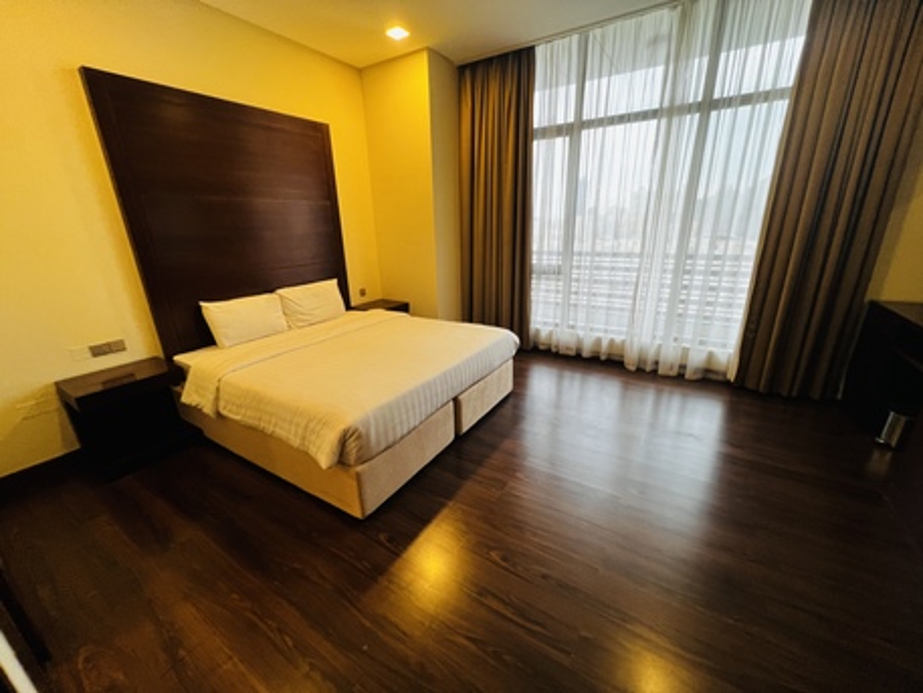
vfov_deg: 89.9
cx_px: 462
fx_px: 347
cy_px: 346
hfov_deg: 106.2
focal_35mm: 13
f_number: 1.8
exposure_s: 1/50
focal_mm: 1.57
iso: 200
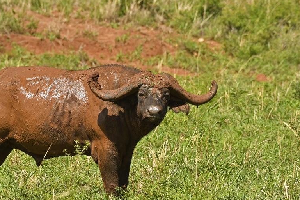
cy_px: 130
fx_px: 5326
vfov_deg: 2.2
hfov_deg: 3.2
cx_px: 132
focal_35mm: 639
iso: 500
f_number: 8
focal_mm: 320
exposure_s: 1/1250
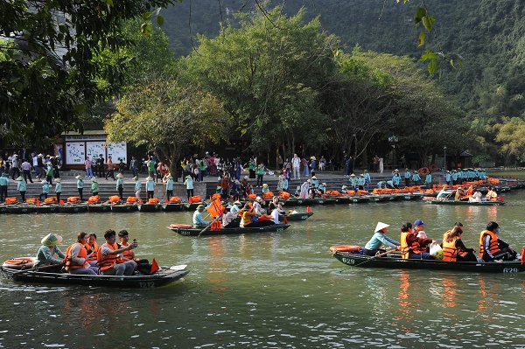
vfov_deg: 33.3
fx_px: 583
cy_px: 174
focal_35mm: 40
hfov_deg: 48.5
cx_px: 262
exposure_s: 1/100
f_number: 14
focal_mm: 40
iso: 500
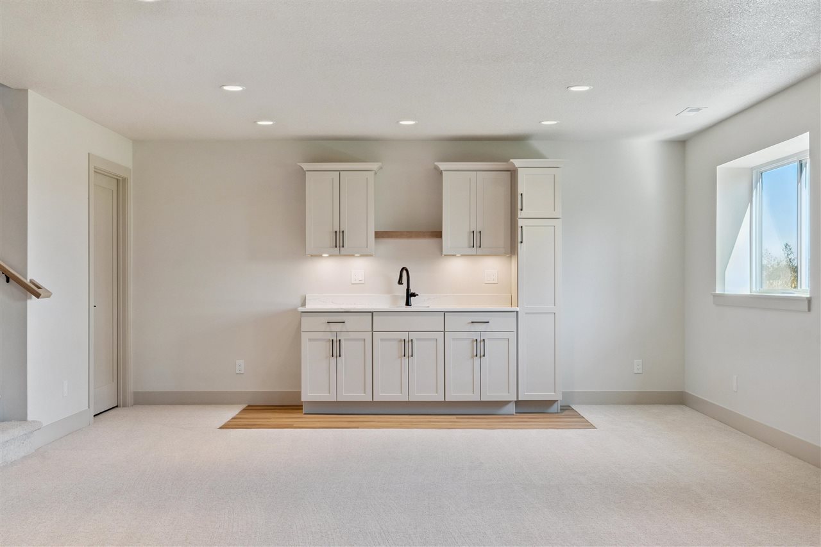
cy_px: 274
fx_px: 912
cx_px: 410
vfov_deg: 33.4
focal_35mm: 40
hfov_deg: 48.5
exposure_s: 1/10
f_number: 10
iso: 400
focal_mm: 27
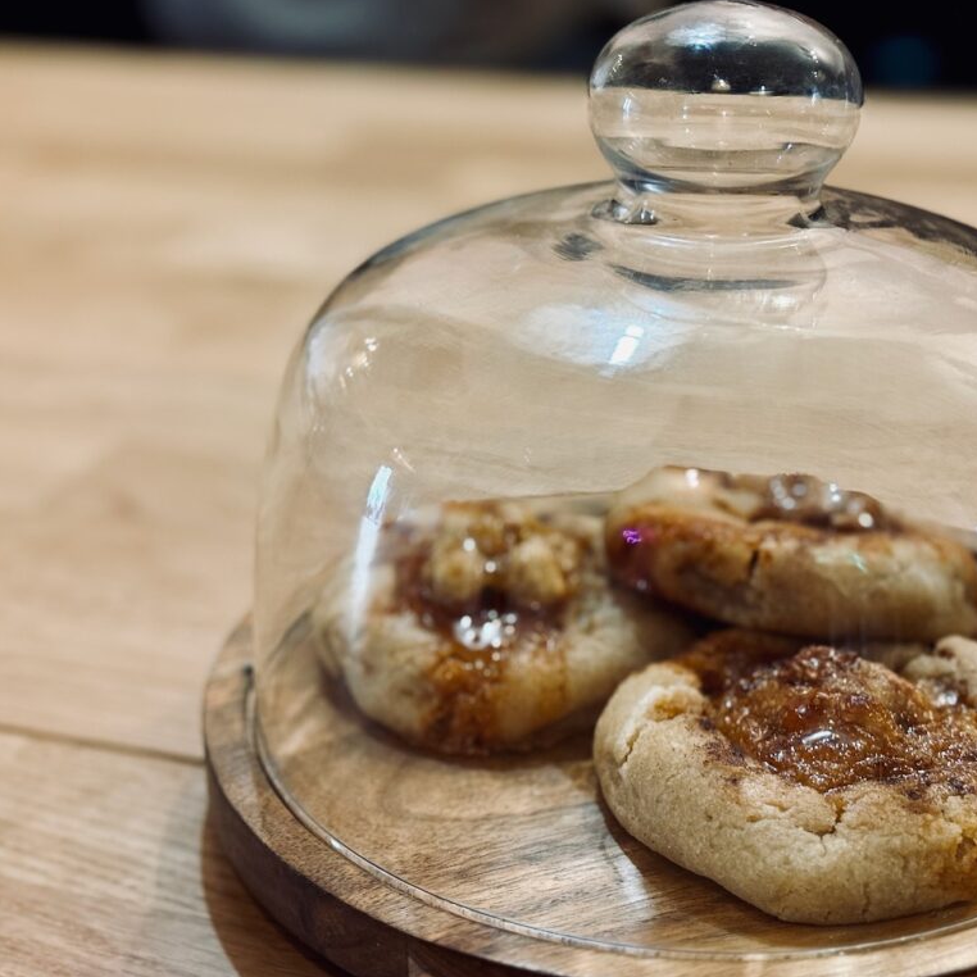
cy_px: 487
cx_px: 490
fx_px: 1820
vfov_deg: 30.0
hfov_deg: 30.0
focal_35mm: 57
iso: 320
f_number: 1.78
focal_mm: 6.76
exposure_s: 1/33
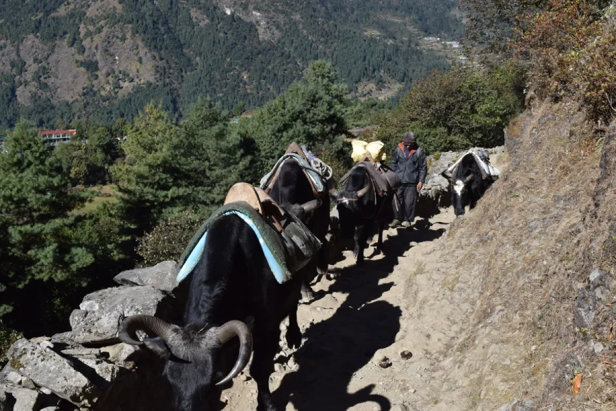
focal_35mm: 40
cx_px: 308
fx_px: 693
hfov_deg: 47.9
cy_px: 206
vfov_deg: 33.0
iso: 200
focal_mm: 27
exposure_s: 1/400
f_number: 10
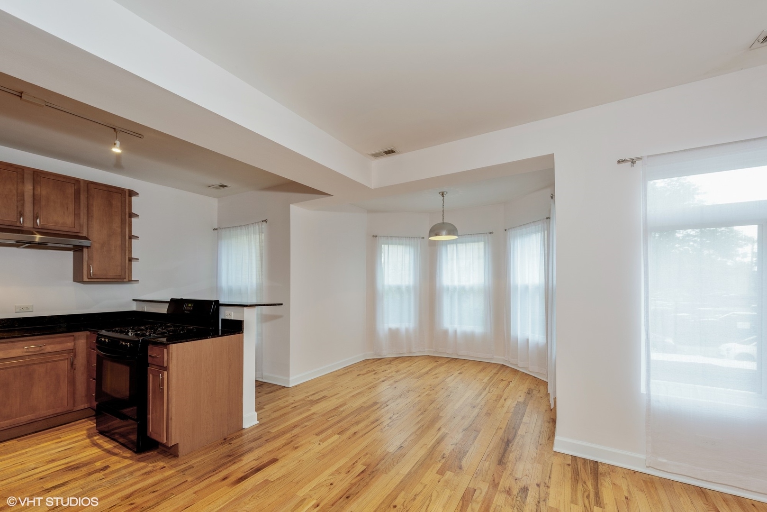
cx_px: 384
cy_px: 256
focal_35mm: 14
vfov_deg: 81.2
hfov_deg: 104.2
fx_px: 298
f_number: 8
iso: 200
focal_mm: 14
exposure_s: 1/10
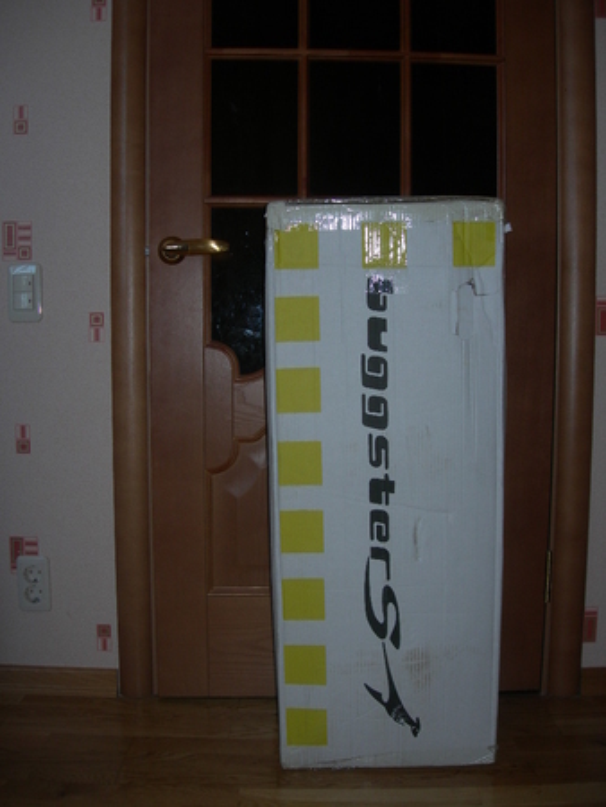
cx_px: 303
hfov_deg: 37.8
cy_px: 404
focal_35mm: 38
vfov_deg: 49.0
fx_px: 886
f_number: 2.8
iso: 50
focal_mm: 7.8
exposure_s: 1/60.1
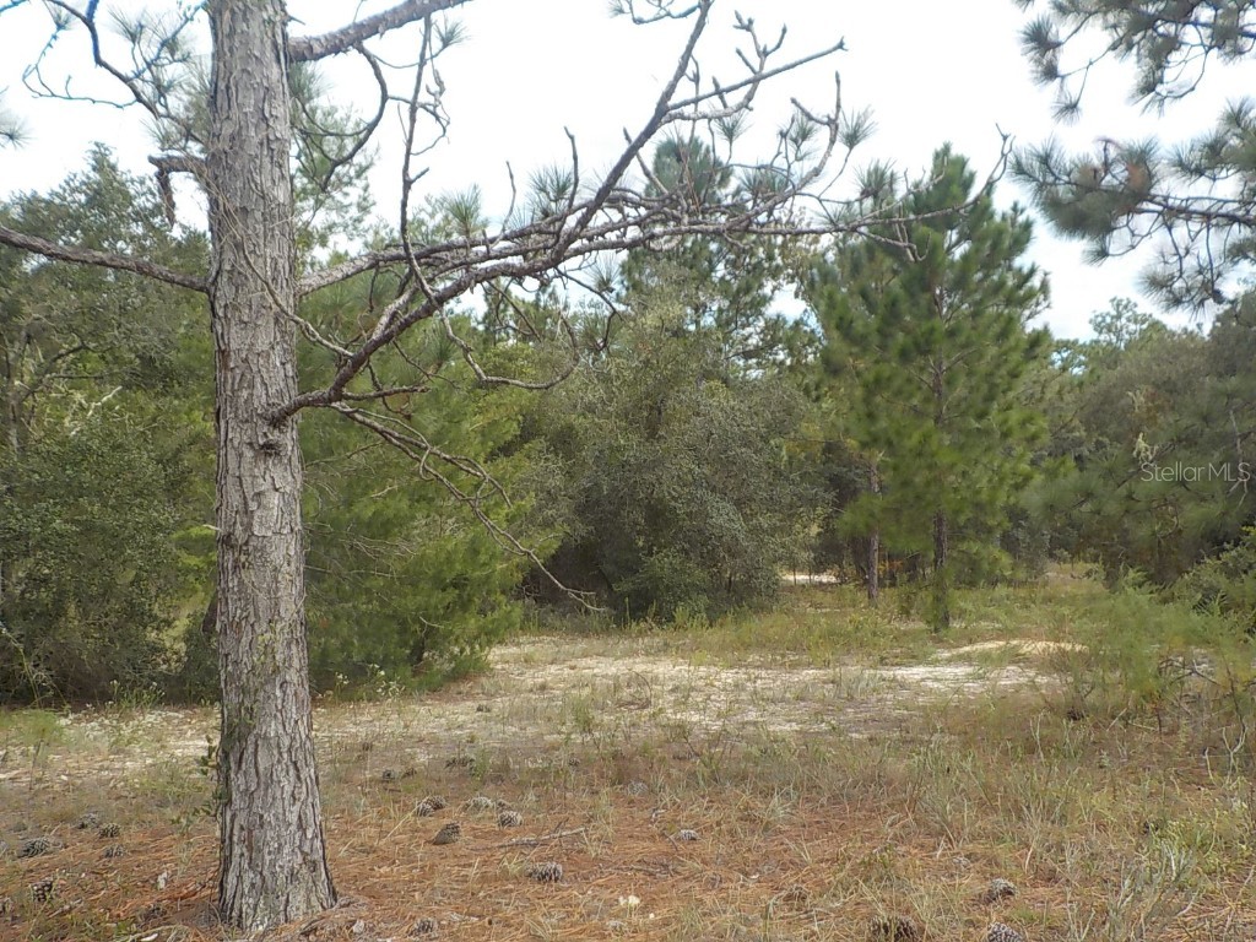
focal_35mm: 30
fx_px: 1089
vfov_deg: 46.8
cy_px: 471
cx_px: 628
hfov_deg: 60.0
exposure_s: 1/800
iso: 125
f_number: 3.3
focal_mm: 4.1
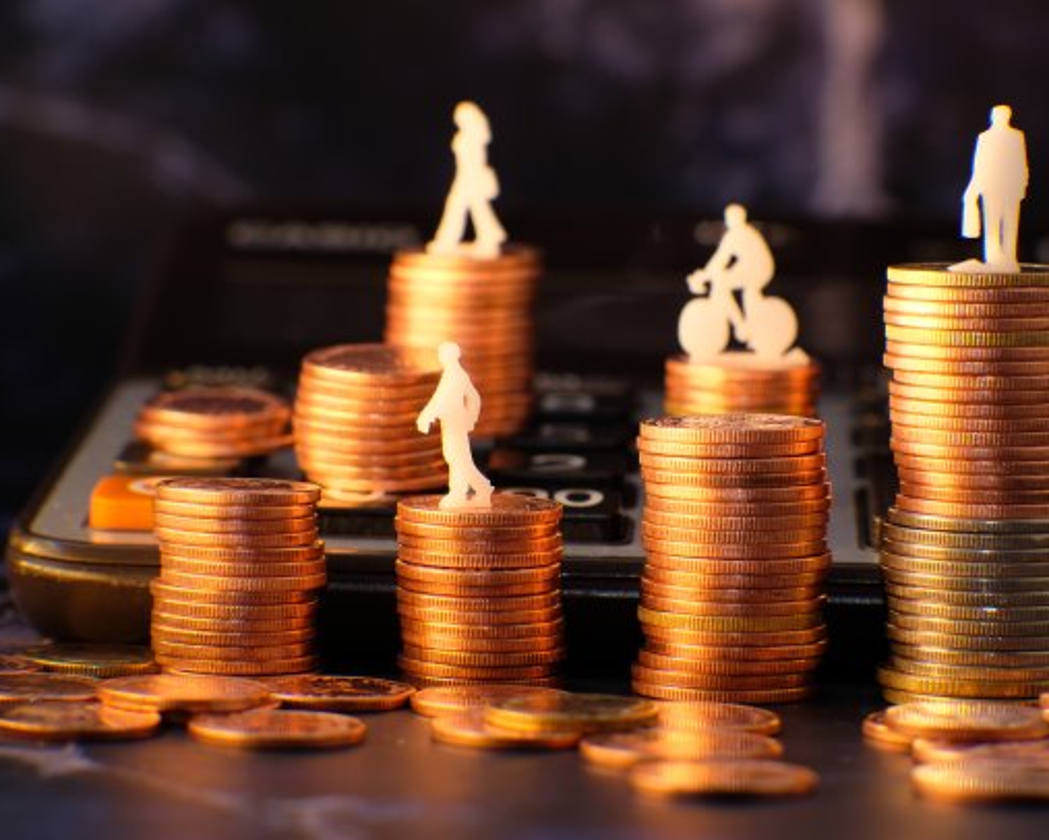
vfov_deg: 10.7
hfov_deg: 13.3
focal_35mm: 145
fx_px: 4503
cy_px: 420
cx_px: 594
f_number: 6.4
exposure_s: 1/140
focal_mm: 85
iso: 400
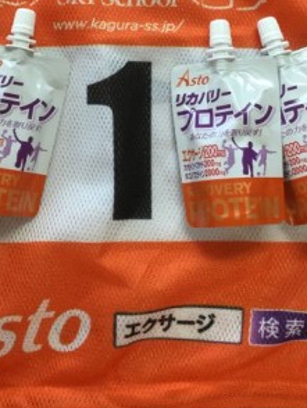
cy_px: 65
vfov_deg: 32.1
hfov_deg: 25.3
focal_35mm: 58
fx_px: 685
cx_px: 144
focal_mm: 3.3
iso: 32
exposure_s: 1/30
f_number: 2.4
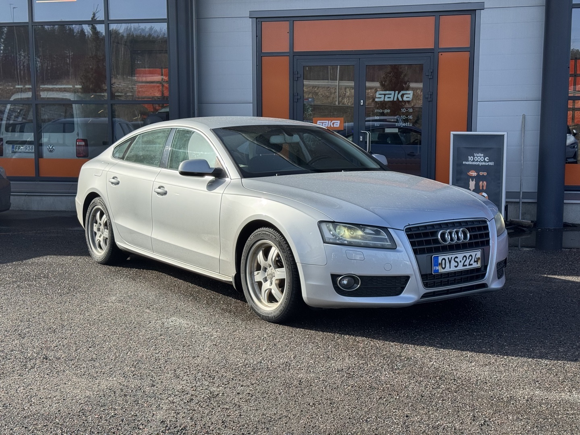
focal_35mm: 48
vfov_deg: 30.3
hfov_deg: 39.7
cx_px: 290
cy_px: 218
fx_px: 804
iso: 64
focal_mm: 6.76
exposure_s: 1/2833
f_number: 1.78
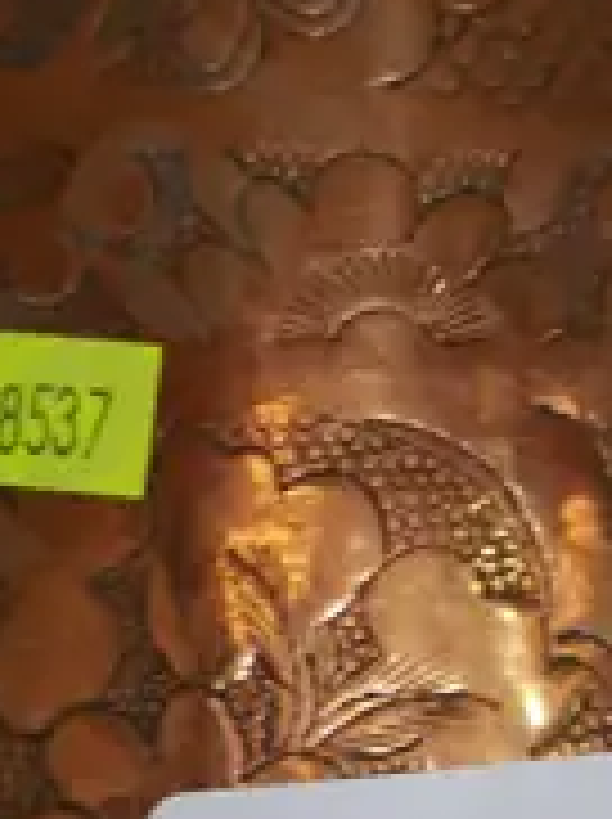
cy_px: 4
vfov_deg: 8.0
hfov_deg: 6.0
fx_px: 5860
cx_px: 326
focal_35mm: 248
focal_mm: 22
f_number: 4.7
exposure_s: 1/60
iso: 1000
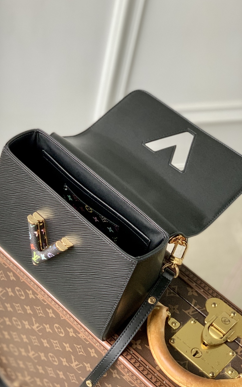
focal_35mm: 62
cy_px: 209
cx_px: 79
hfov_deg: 20.9
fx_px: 654
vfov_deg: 33.0
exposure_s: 1/66
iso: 125
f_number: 2.4
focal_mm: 6
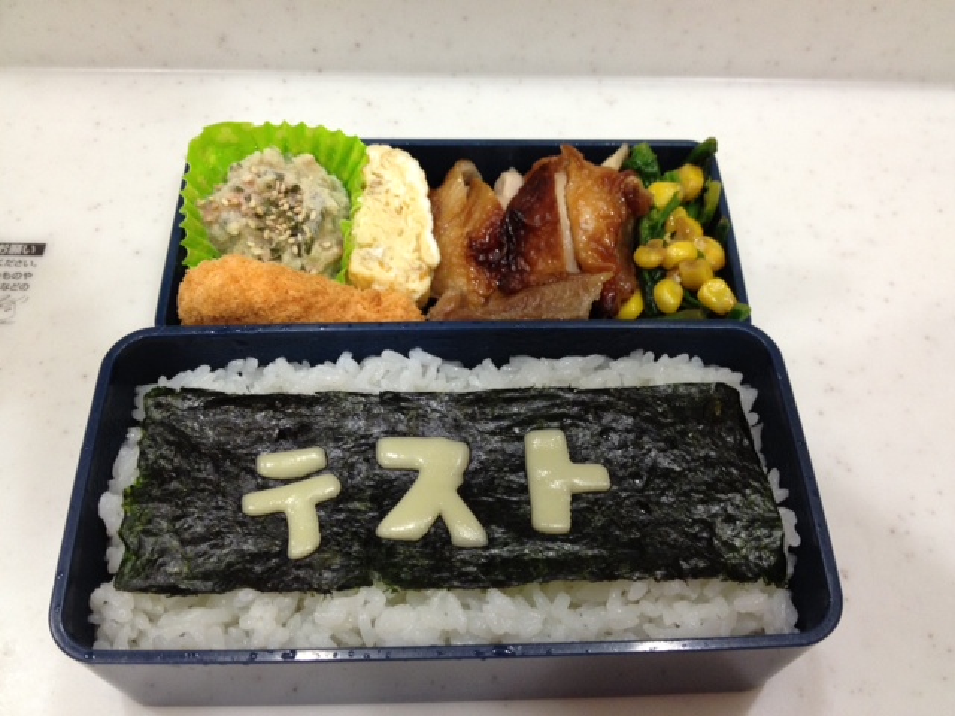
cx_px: 478
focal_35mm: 35
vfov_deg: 40.7
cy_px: 358
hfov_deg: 52.6
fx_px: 966
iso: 125
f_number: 2.4
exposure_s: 1/20
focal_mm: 4.28
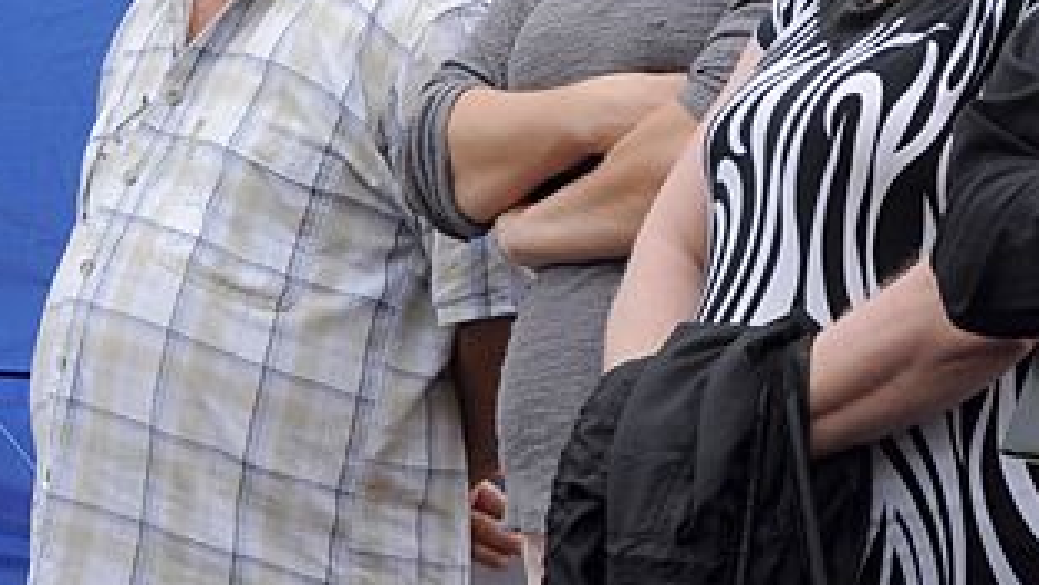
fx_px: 7273
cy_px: -18
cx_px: 803
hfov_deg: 8.2
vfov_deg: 4.6
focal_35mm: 264
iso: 400
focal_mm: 62
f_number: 8
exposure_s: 1/250
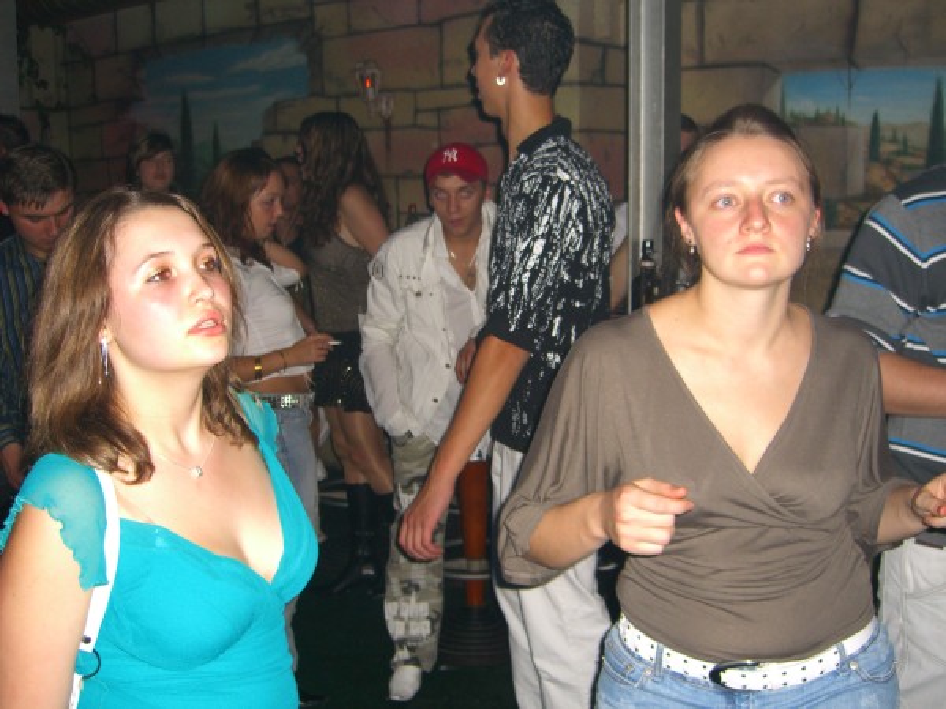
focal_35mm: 38
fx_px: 1038
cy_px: 354
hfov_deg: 49.0
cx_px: 473
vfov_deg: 37.7
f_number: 2.8
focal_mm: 7.9
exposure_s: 1/60
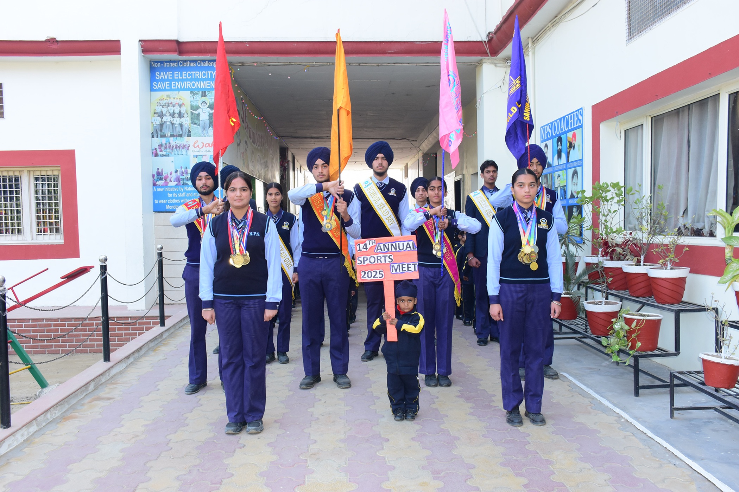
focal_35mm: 30
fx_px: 616
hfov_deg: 61.9
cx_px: 370
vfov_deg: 43.6
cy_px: 246
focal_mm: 20
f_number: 9
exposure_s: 1/125
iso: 500
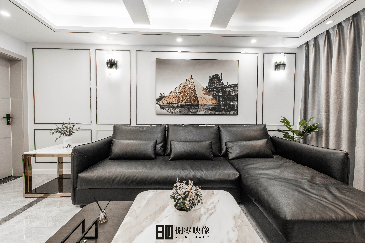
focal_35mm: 14
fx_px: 142
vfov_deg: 81.2
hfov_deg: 104.3
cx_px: 182
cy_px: 122
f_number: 8
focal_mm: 14
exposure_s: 1/5
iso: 100
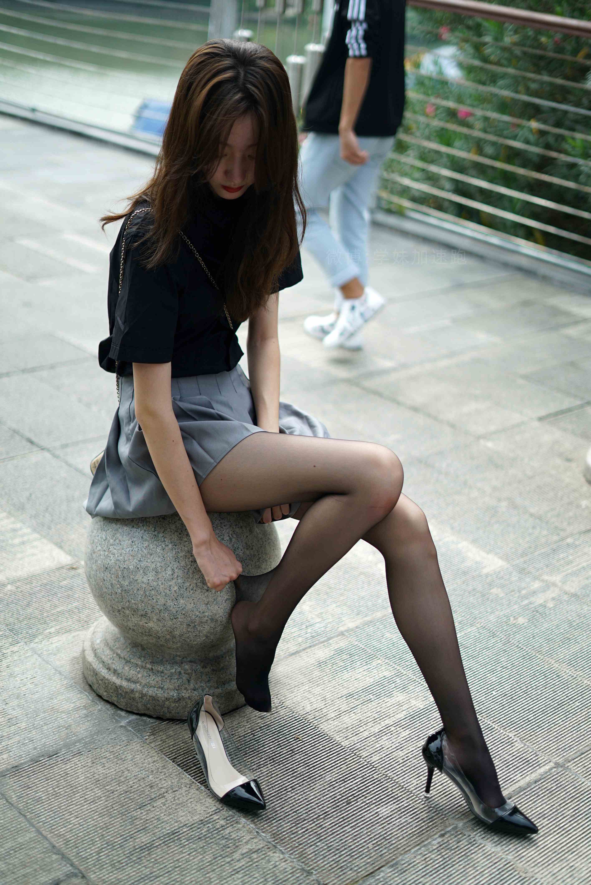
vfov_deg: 39.6
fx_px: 1230
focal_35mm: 50
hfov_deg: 27.0
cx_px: 296
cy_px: 442
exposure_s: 1/3200
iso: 200
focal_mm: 50
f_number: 1.8
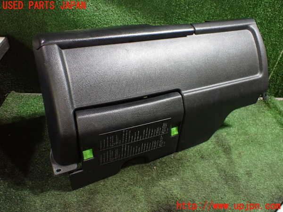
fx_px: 245
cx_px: 142
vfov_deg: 46.8
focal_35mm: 30
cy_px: 106
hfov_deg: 60.0
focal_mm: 5.4
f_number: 2.3
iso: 800
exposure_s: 1/60
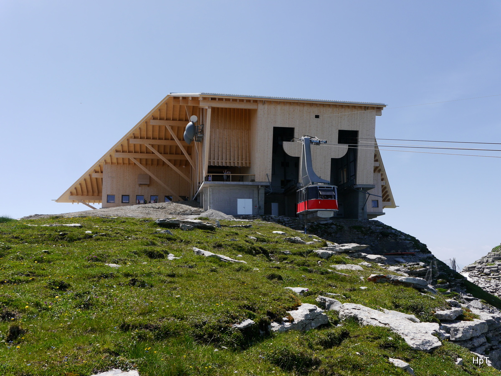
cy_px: 188
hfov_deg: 51.4
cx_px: 250
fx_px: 521
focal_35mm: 36
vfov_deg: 39.7
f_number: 8
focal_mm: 18
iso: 160
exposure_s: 1/400
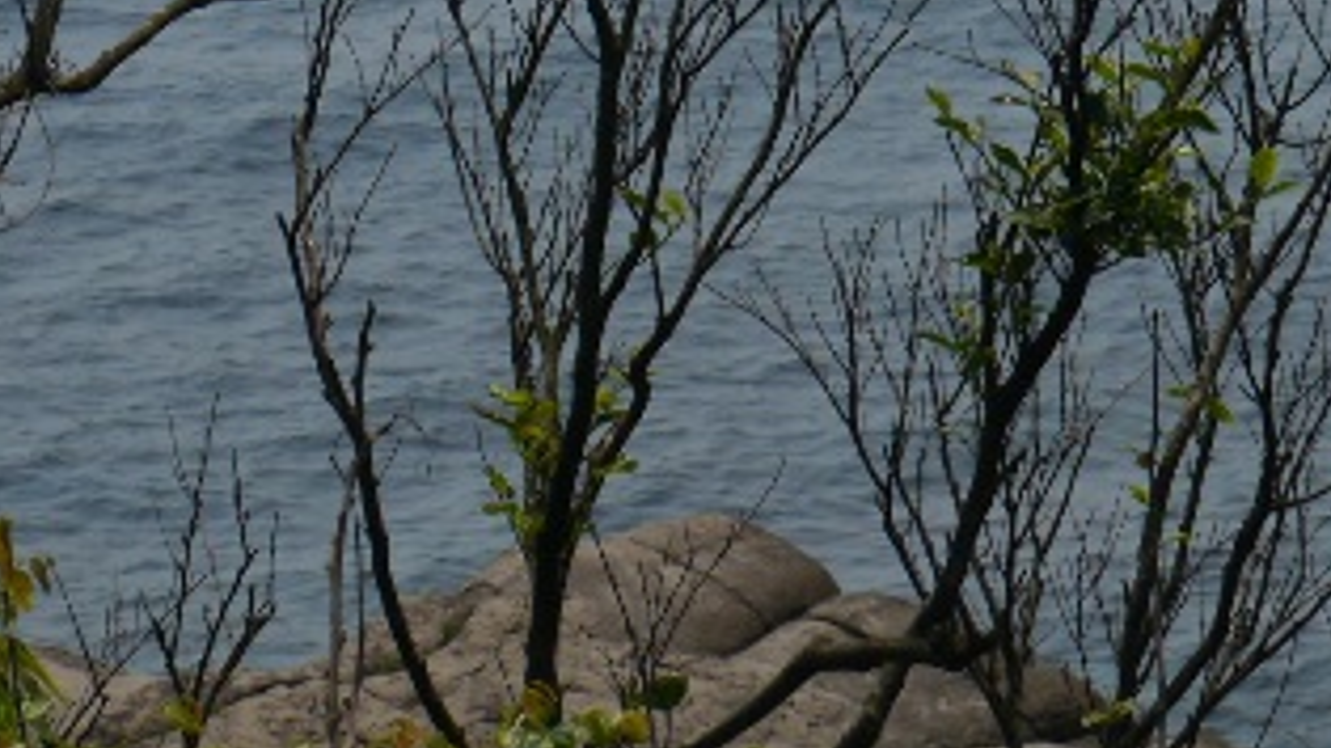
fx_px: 9738
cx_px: 125
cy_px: -435
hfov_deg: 7.8
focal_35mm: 276
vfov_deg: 4.4
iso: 160
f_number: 8
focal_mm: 39
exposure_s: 1/320
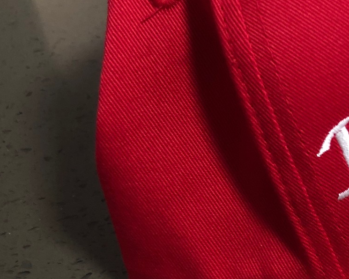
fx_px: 764
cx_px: 408
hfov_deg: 23.7
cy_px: 136
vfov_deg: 20.7
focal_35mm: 74
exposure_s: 1/9
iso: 100
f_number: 1.8
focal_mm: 3.99
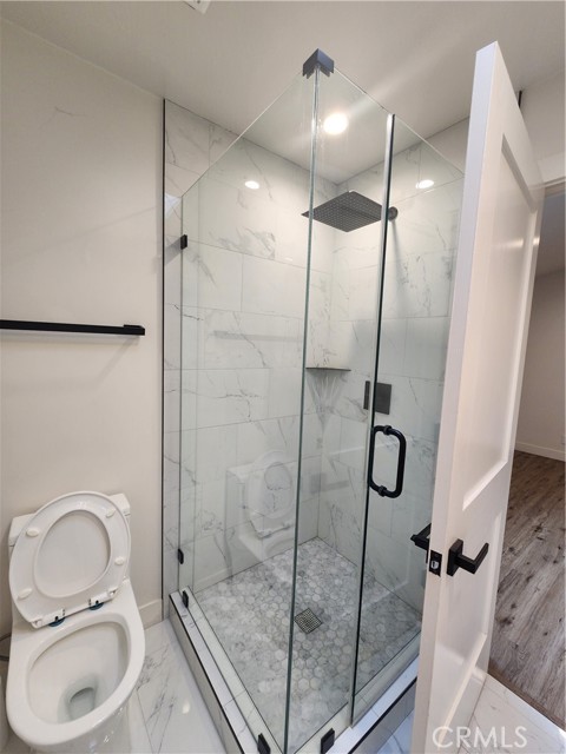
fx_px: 283
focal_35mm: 13
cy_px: 377
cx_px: 283
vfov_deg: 106.2
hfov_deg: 89.9
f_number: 2.2
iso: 160
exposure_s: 1/60
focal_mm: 2.2
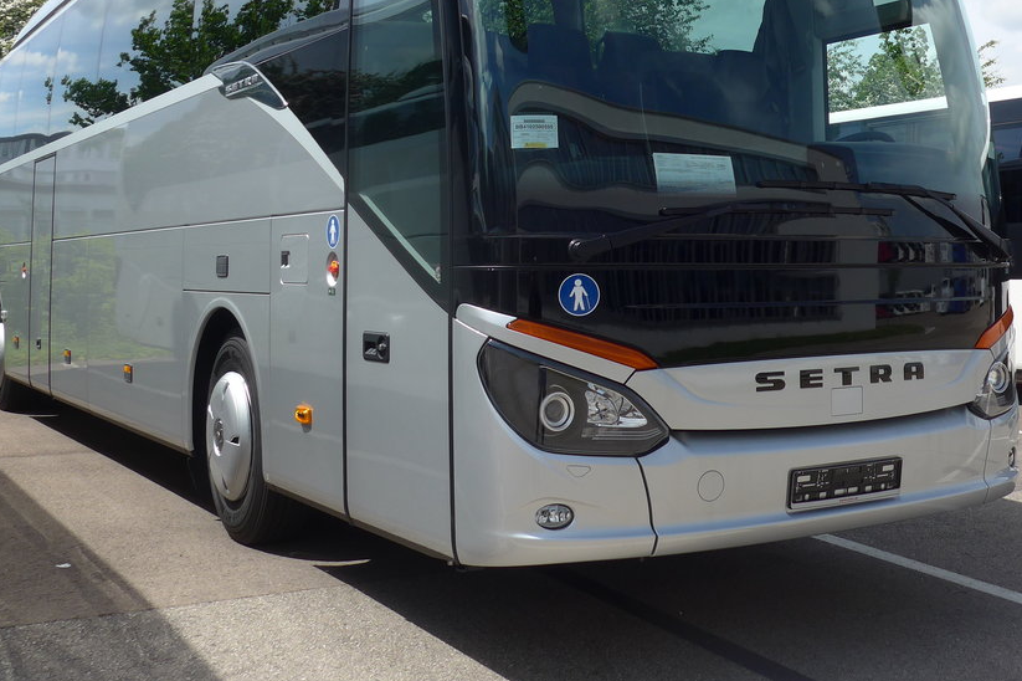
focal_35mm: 44
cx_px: 577
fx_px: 1249
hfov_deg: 44.4
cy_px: 154
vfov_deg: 29.9
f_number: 2.8
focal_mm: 6
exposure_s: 1/1600
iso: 80
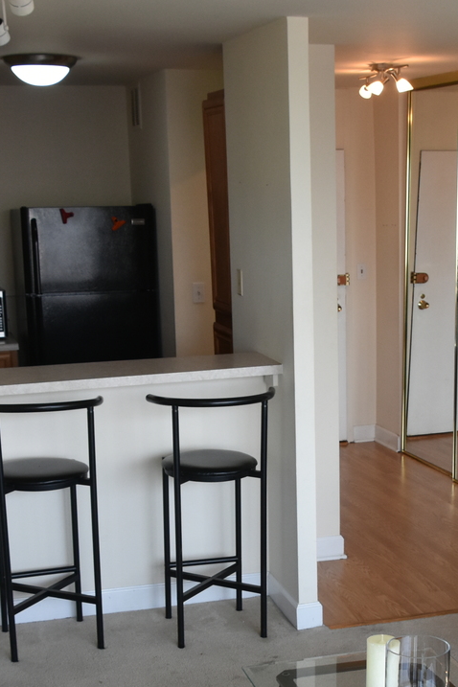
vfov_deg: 32.6
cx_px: 315
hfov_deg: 22.1
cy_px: 468
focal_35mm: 61
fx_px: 1164
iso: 800
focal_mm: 18
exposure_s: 1/160
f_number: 6.3
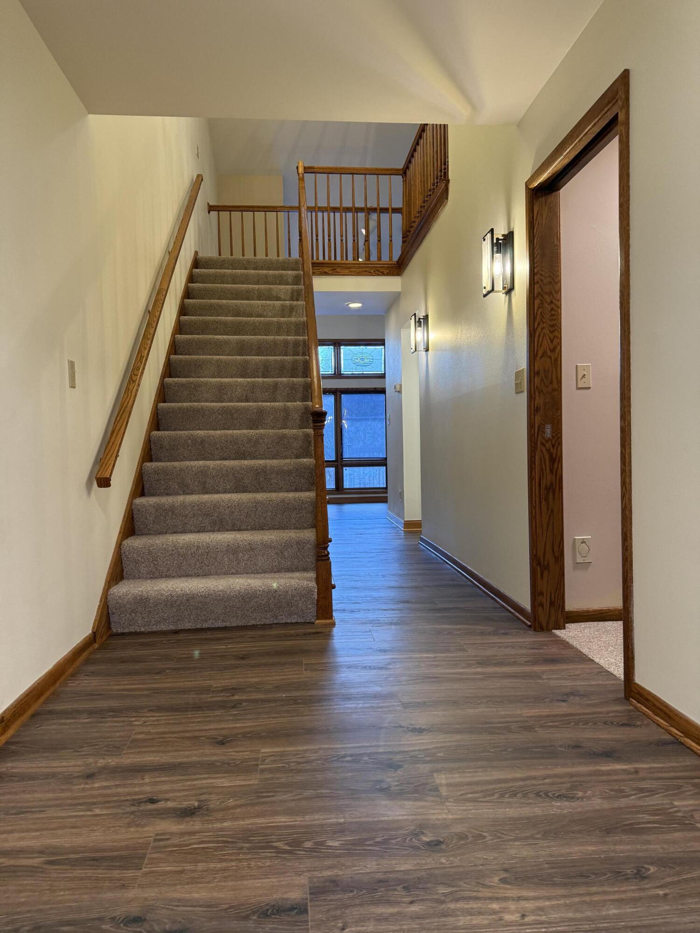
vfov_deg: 71.6
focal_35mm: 24
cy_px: 466
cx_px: 350
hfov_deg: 56.8
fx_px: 647
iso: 200
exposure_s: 1/60
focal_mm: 6.76
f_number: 1.78
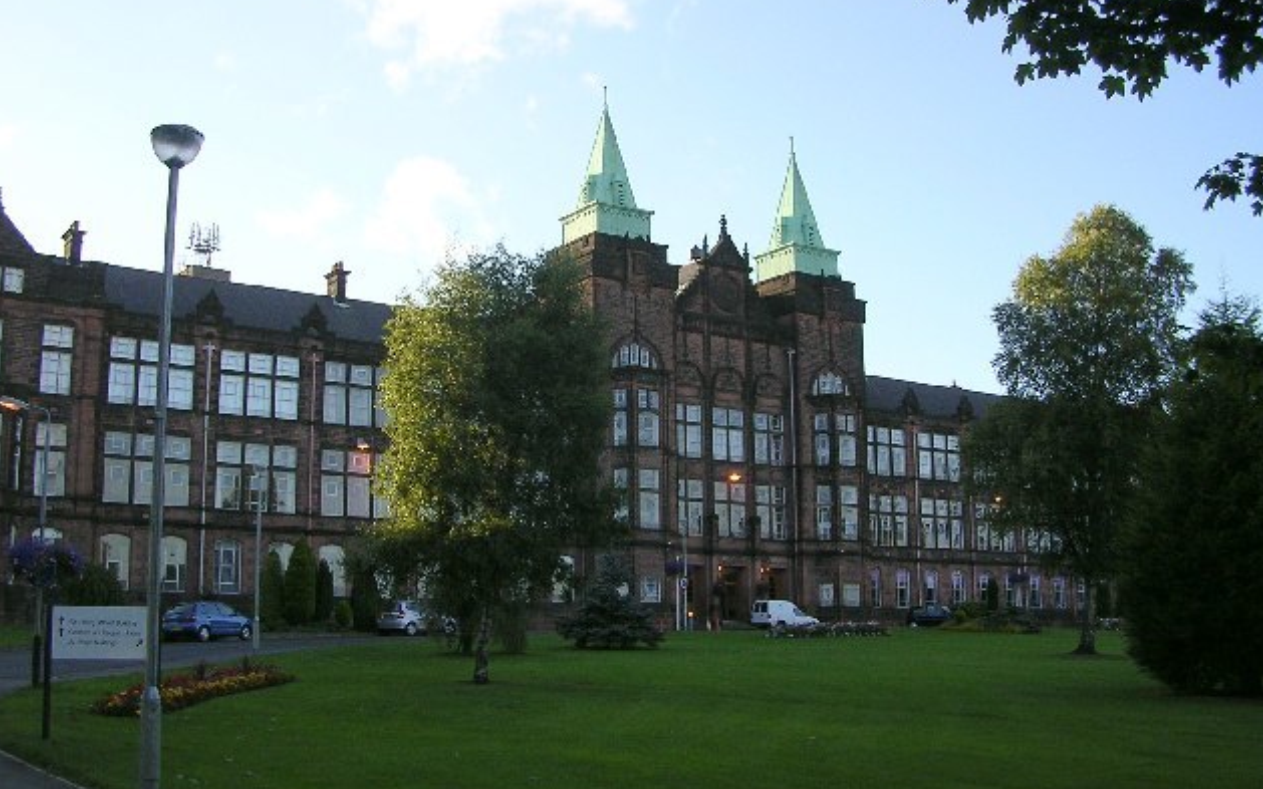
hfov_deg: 48.2
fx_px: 1411
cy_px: 361
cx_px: 622
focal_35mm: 41
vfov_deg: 31.2
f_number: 2.8
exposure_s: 1/440
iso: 100
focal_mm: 5.8
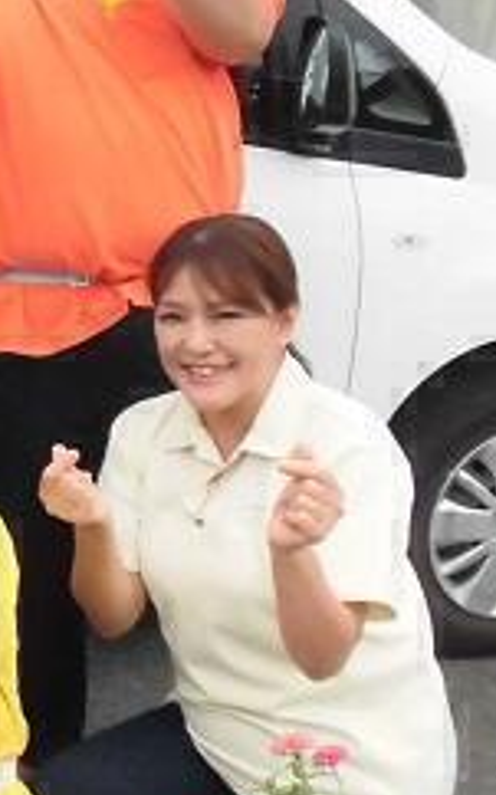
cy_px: 365
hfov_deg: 16.9
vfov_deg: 32.5
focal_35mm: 63
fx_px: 1364
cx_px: -411
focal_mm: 4.3
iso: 250
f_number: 3.1
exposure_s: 1/500
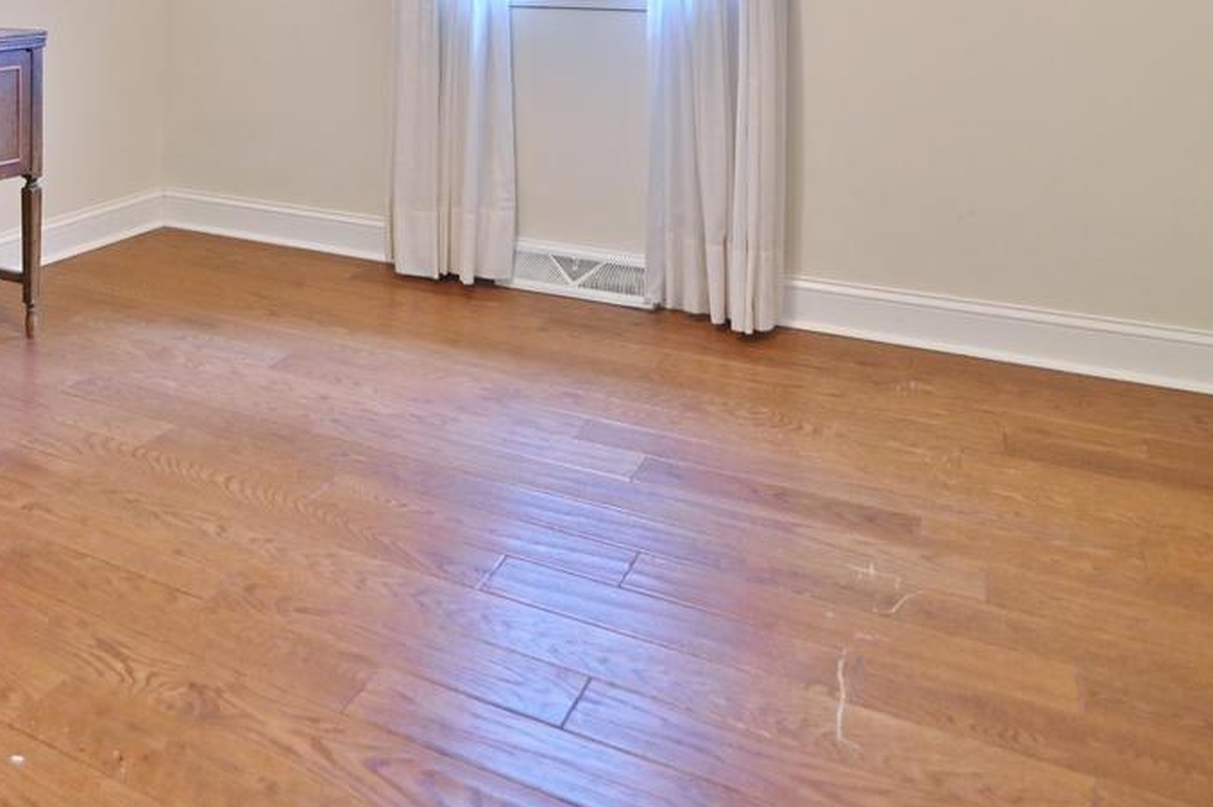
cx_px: 234
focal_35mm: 34
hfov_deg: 52.1
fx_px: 1145
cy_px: -34
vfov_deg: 34.6
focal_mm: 16
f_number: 2.8
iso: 900
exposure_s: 1/125
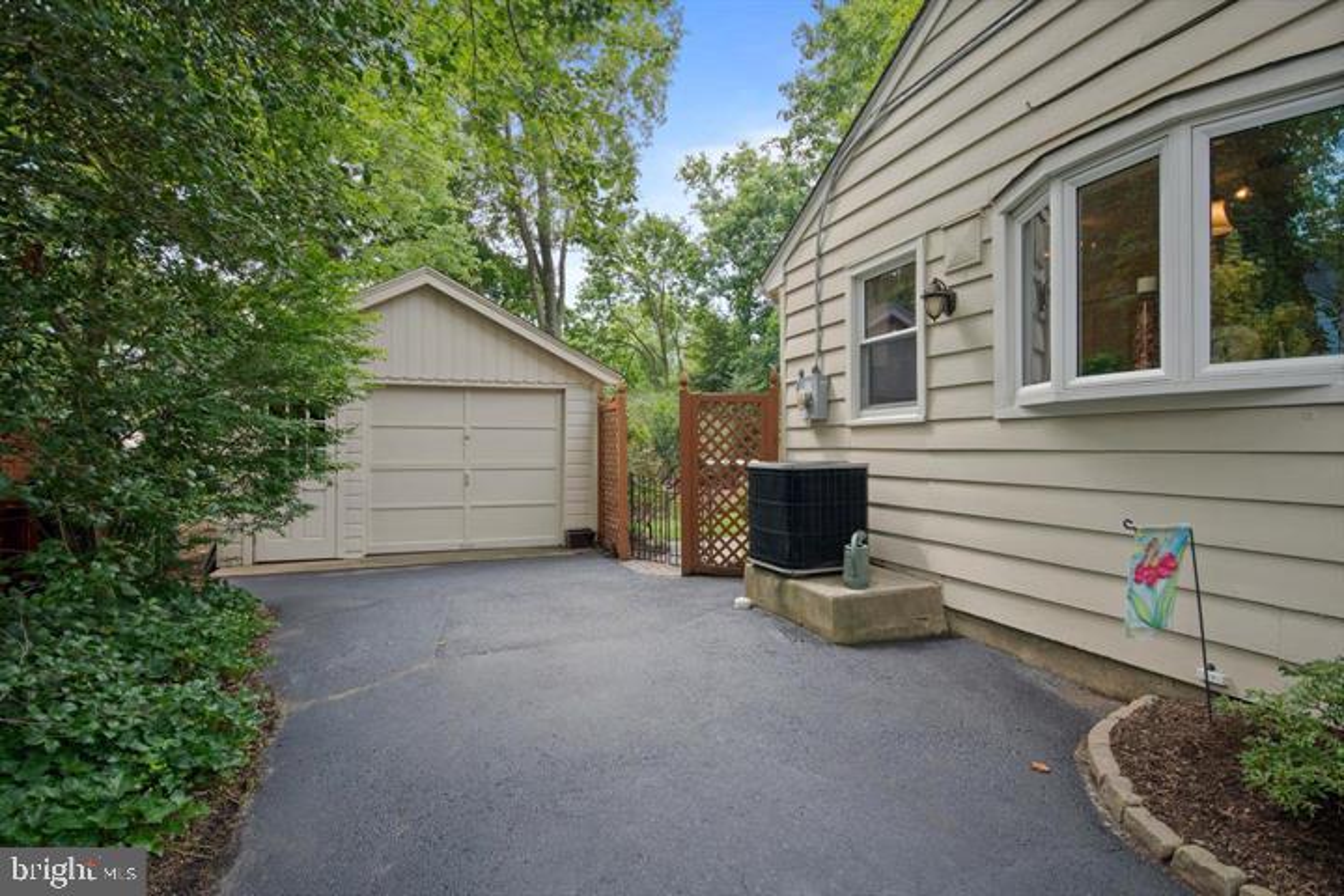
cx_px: 672
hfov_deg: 93.3
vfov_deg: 70.4
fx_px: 635
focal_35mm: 17
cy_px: 448
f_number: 6.3
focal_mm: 11.5
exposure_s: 1/100
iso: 320
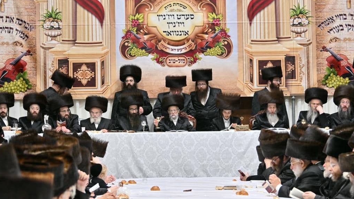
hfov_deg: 19.3
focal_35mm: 111
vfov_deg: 10.9
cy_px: 92
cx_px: 176
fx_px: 1042
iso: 320
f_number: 3.5
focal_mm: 70
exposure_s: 1/125
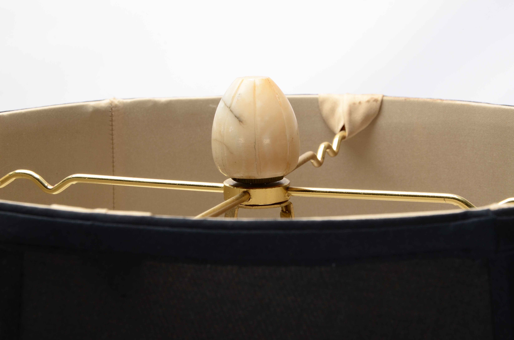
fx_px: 1603
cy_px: 170
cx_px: 257
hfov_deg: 18.2
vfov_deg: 12.1
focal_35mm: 112
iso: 200
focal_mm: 75
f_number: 16
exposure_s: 1/160
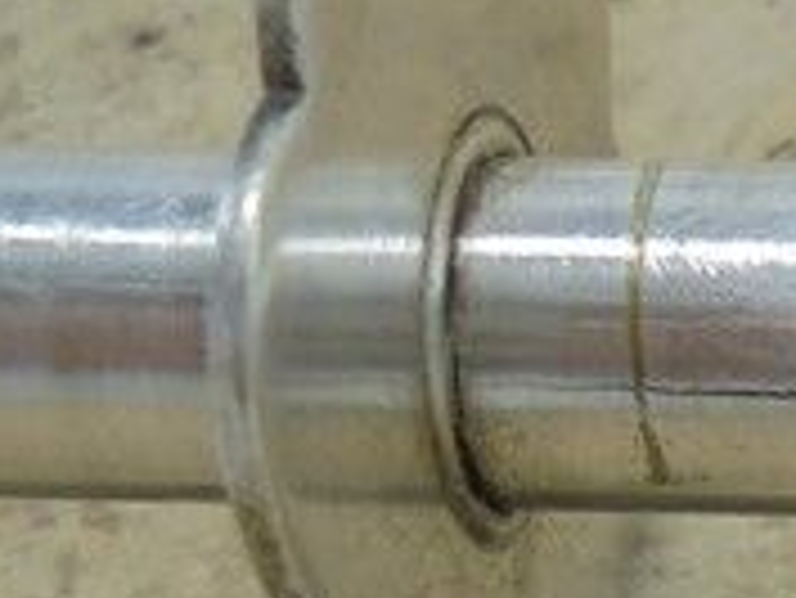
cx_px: 1718
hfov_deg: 12.6
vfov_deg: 11.1
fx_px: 3037
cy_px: 704
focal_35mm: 132
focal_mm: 4.6
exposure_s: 1/60
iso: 100
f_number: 3.5
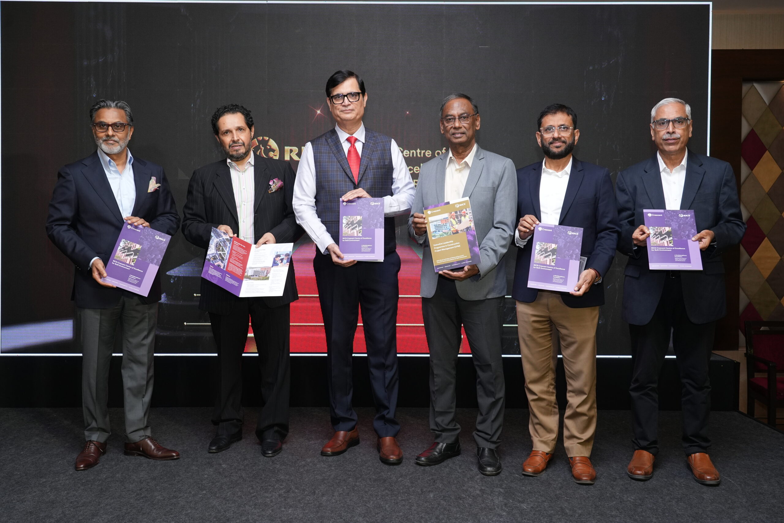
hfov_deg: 57.2
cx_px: 392
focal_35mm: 33
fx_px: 719
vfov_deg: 40.0
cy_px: 262
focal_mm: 33
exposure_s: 1/125
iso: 1600
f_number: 6.3
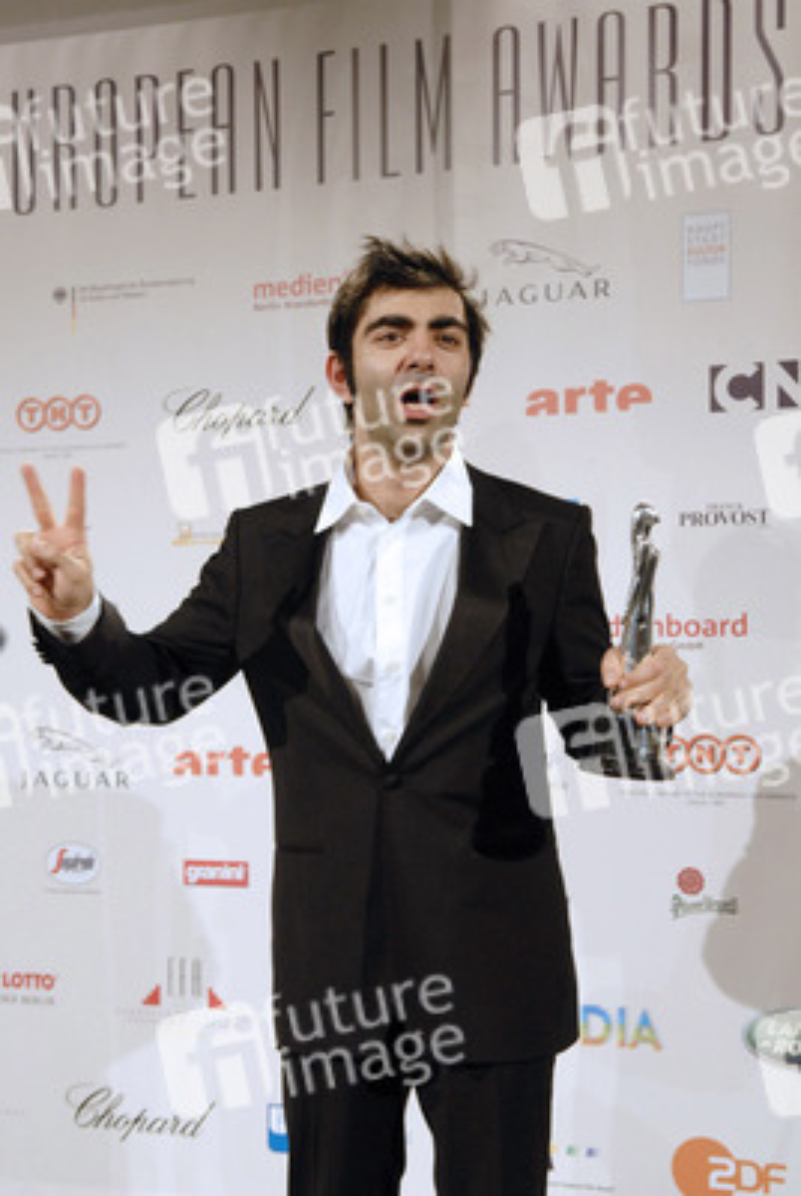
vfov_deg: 35.0
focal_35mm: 57
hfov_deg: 23.9
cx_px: 400
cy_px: 598
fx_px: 1896
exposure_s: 1/160
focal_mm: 38
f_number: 4
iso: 800
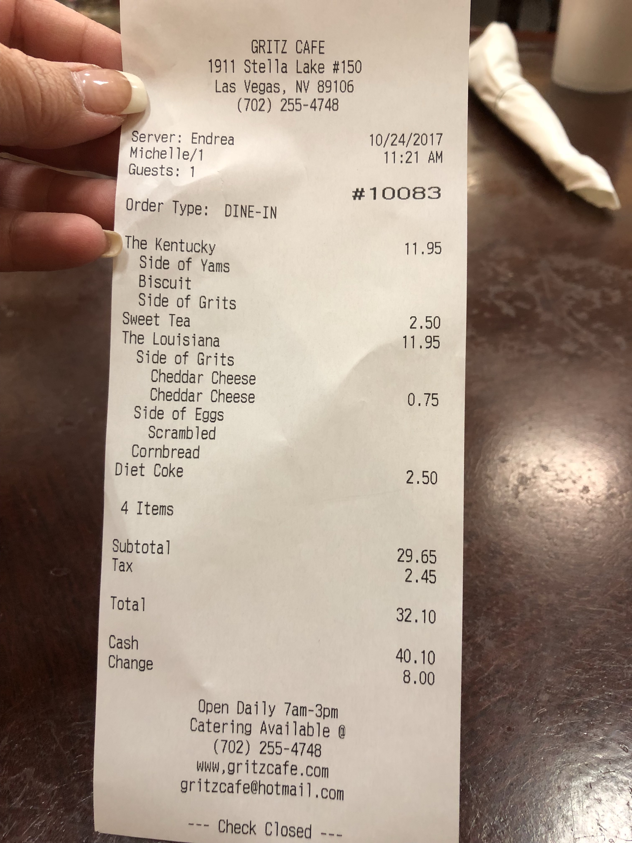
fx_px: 706
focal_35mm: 29
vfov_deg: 61.7
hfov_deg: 48.2
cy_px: 422
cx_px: 316
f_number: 1.8
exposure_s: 1/15
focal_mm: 3.99
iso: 40
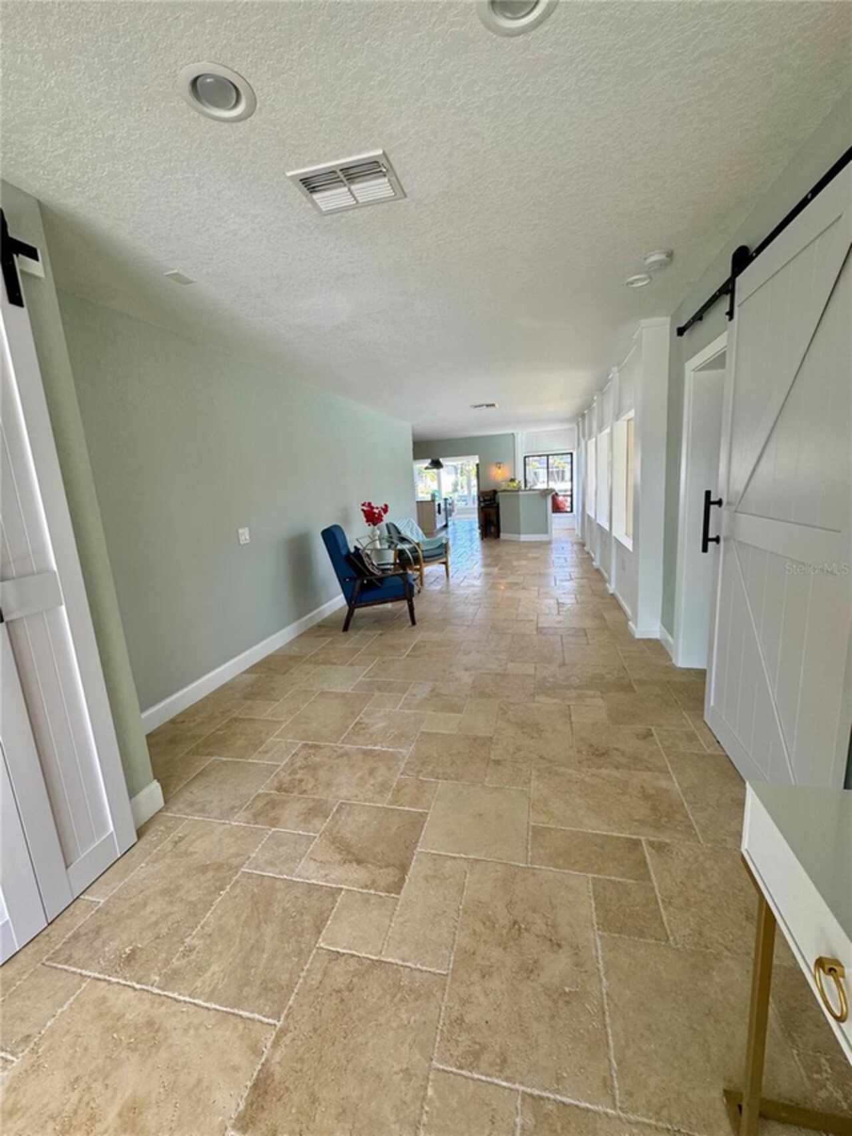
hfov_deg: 85.7
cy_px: 568
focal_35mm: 14
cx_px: 426
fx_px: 459
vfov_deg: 102.1
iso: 50
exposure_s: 1/99
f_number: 2.2
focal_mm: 2.22
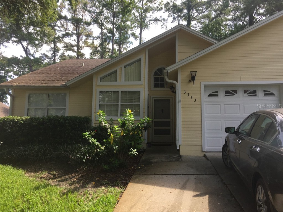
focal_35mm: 29
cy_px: 106
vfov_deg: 48.2
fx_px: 237
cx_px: 142
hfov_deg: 61.7
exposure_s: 1/573
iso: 32
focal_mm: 4.15
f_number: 2.2
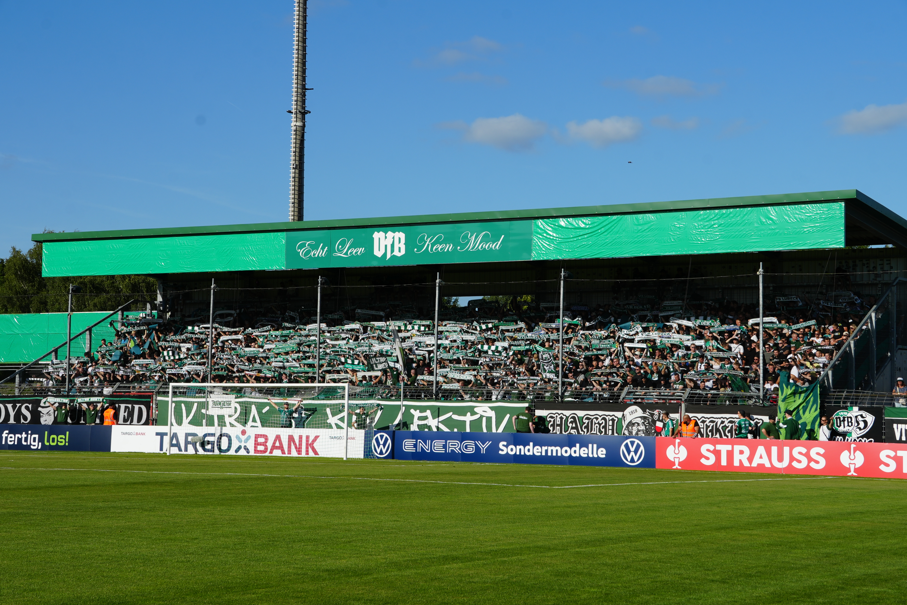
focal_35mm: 69
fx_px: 1738
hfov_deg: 29.2
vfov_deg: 19.7
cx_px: 454
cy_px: 302
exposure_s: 1/250
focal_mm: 46
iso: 100
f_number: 11
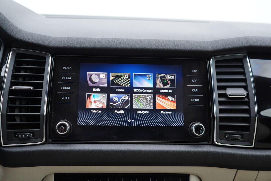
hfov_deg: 53.1
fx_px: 271
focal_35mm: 36
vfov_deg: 36.9
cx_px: 136
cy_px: 90
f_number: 2.8
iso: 160
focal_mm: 24
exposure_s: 1/40
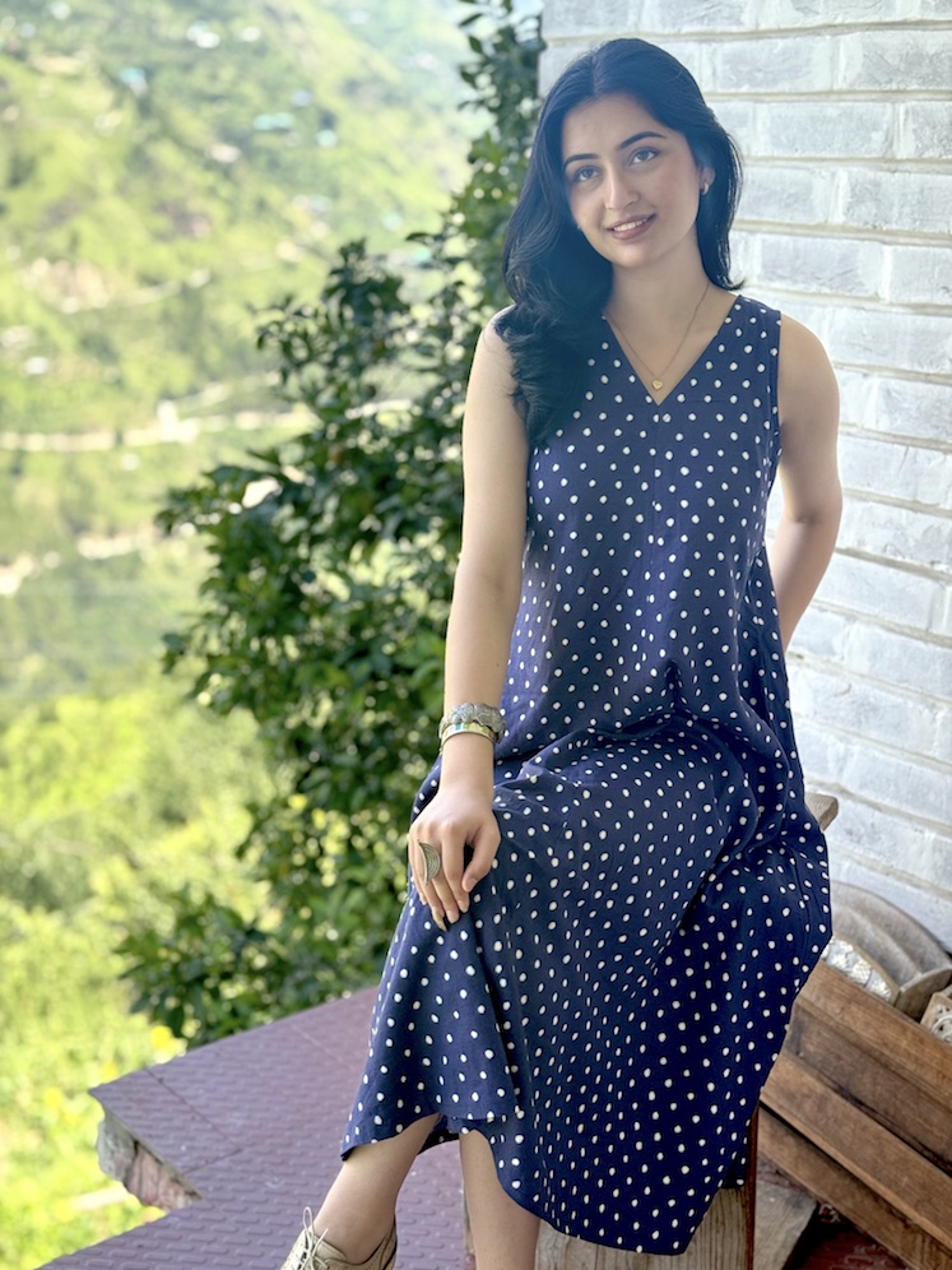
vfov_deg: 39.7
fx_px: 1760
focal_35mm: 48
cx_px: 476
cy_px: 635
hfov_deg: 30.3
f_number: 1.78
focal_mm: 6.76
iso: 64
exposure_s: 1/333
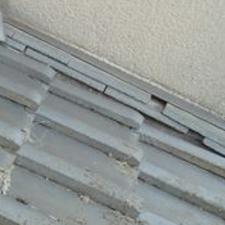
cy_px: 198
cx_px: -170
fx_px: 618
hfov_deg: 17.2
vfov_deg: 20.3
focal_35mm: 84
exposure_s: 1/100
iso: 100
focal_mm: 4.6
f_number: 3.5
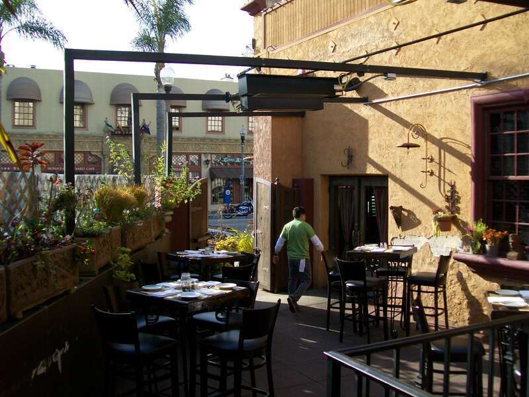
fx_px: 550
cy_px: 198
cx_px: 264
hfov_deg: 51.4
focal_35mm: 36
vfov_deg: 39.7
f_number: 2.7
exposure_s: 1/640
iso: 80
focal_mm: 6
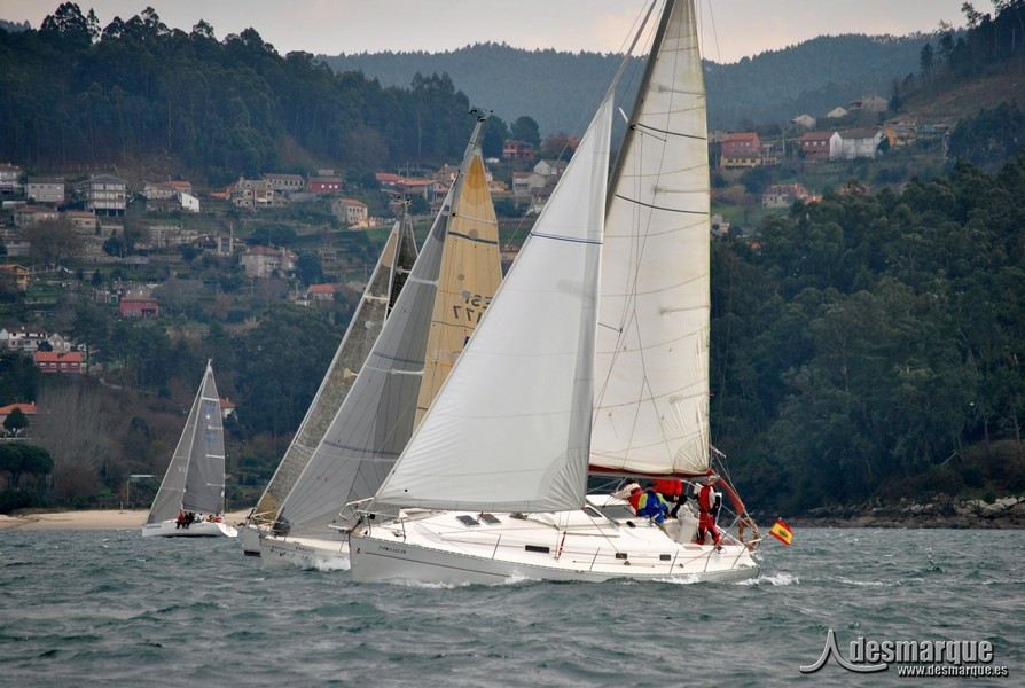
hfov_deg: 9.1
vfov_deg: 6.1
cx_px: 512
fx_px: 6419
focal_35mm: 225
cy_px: 344
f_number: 5
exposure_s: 1/640
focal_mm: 150
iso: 200
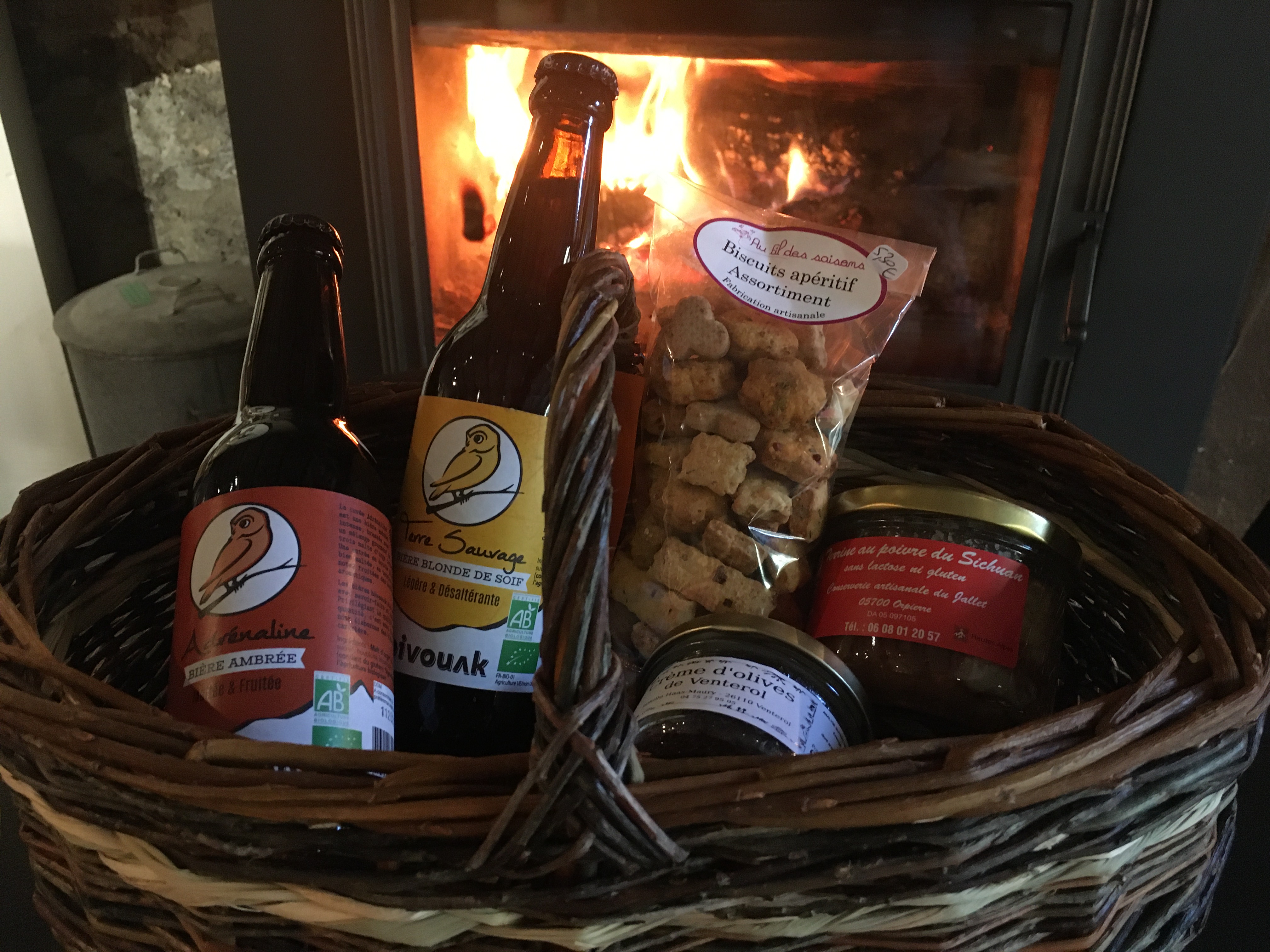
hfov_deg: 61.7
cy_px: 476
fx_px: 1064
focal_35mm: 29
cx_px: 635
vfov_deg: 48.2
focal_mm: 4.15
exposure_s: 1/17
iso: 250
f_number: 2.2
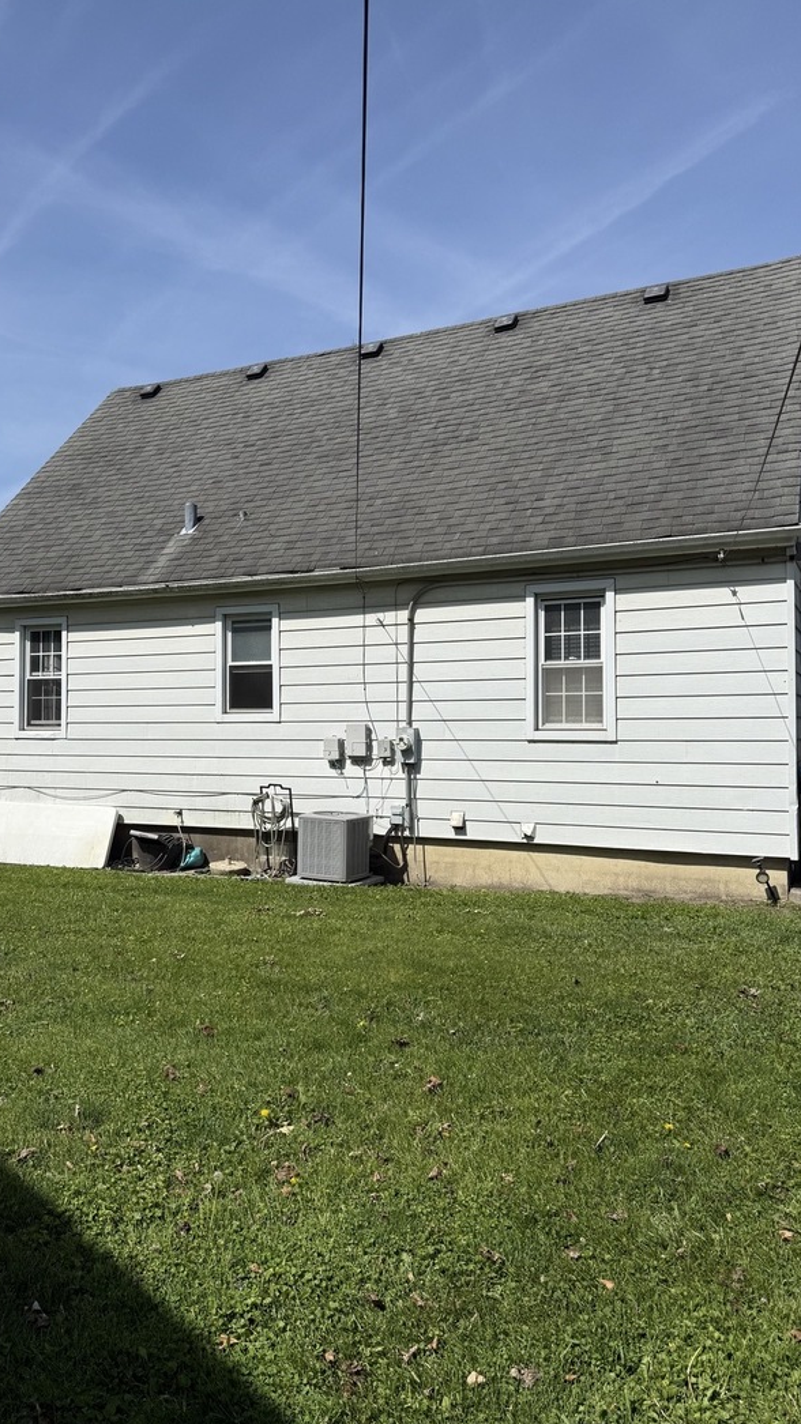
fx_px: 1020
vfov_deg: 69.9
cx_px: 341
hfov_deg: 42.8
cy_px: 700
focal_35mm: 27
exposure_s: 1/7353
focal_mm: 6.76
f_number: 1.78
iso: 80
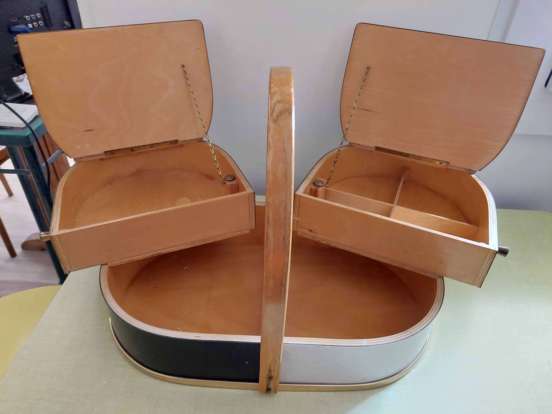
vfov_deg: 54.9
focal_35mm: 25
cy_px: 207
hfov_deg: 69.4
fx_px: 399
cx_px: 276
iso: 500
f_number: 1.8
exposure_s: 1/25
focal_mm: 5.23
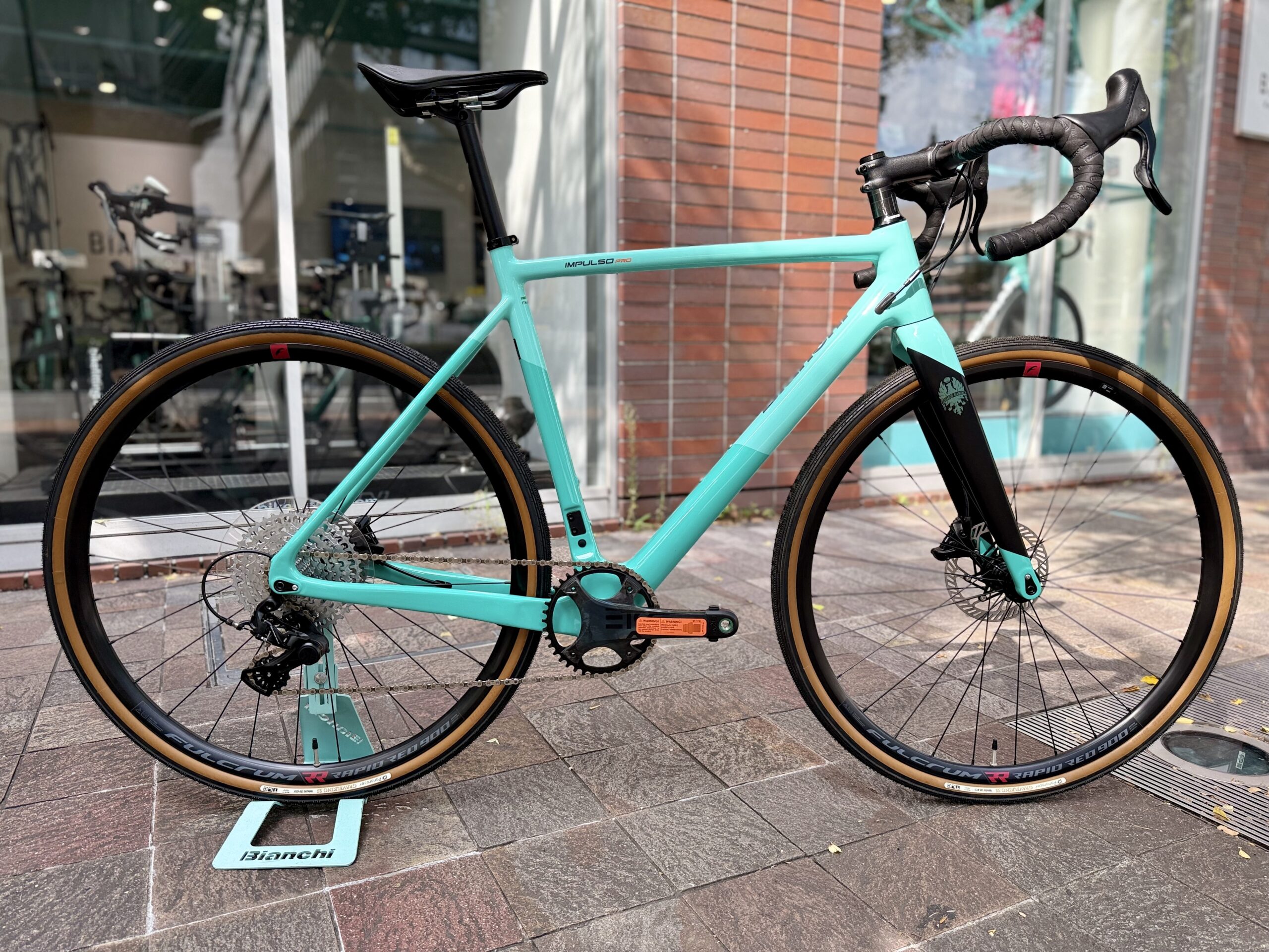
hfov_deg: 71.6
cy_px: 476
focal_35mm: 24
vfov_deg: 56.8
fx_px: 880
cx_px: 634
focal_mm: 6.76
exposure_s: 1/607
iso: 100
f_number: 1.78
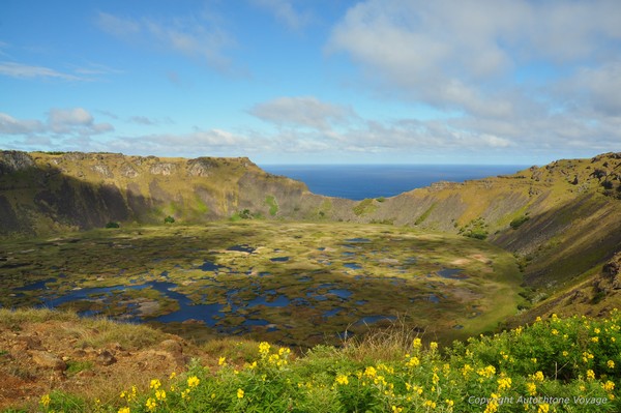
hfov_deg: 67.4
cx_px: 310
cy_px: 206
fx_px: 465
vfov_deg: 47.9
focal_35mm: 27
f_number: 10
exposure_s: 1/250
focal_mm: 18
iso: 200
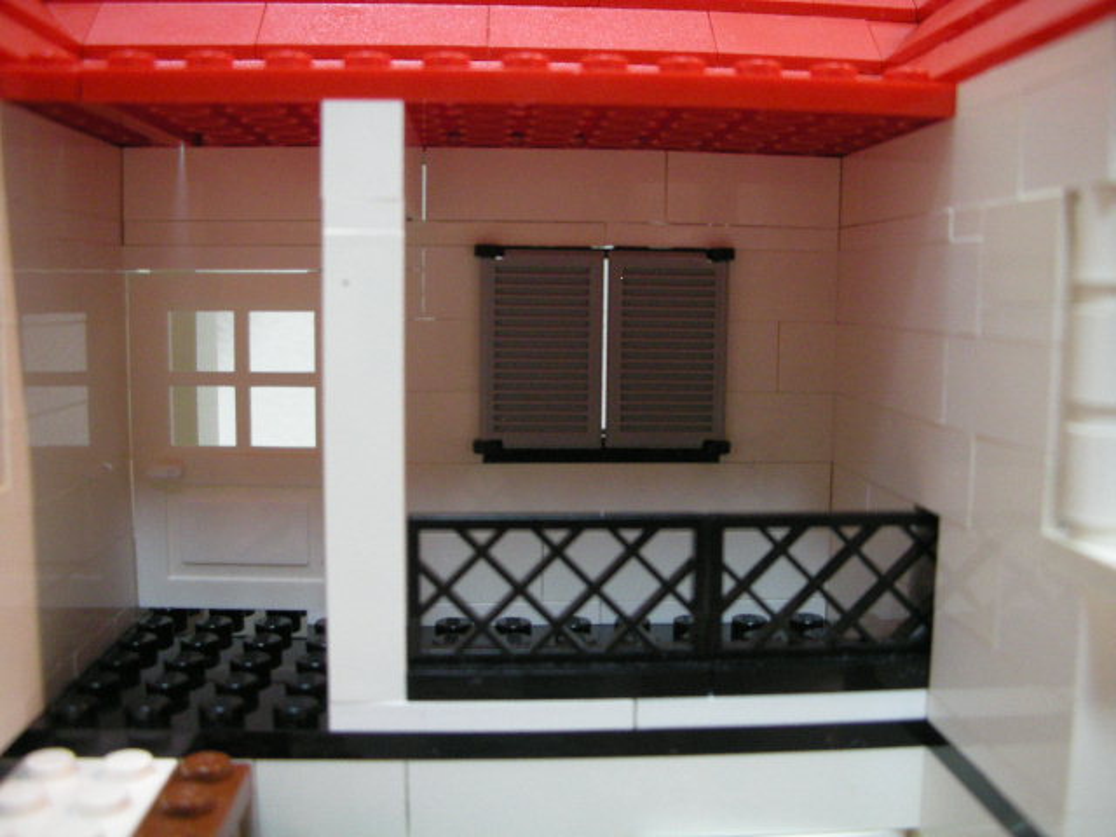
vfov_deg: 40.7
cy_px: 418
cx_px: 558
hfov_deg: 52.6
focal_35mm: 35
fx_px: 1128
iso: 200
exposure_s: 1/11.8
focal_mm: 5.8
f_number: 2.8
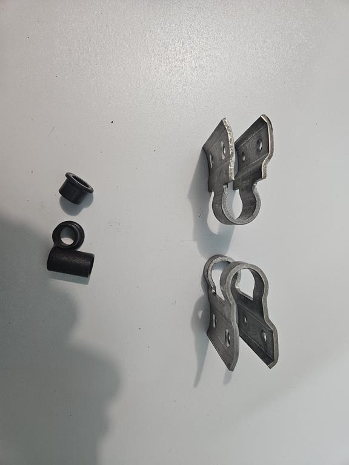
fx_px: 309
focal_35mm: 23
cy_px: 232
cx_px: 174
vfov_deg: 73.9
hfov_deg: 58.9
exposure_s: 1/100
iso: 320
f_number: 1.8
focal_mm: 5.4
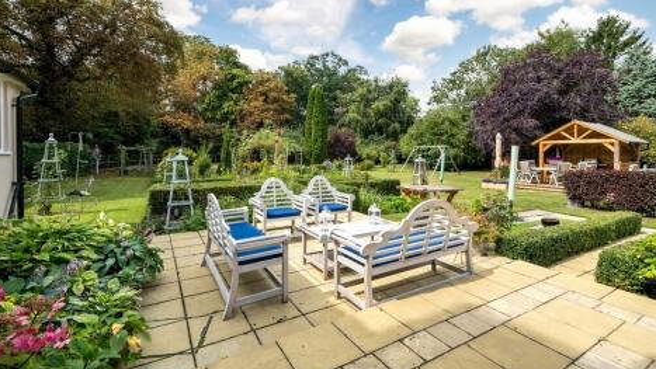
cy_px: 154
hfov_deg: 99.4
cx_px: 329
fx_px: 278
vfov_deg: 66.7
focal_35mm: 16
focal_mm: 9.9
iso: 160
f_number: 9
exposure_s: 1/200
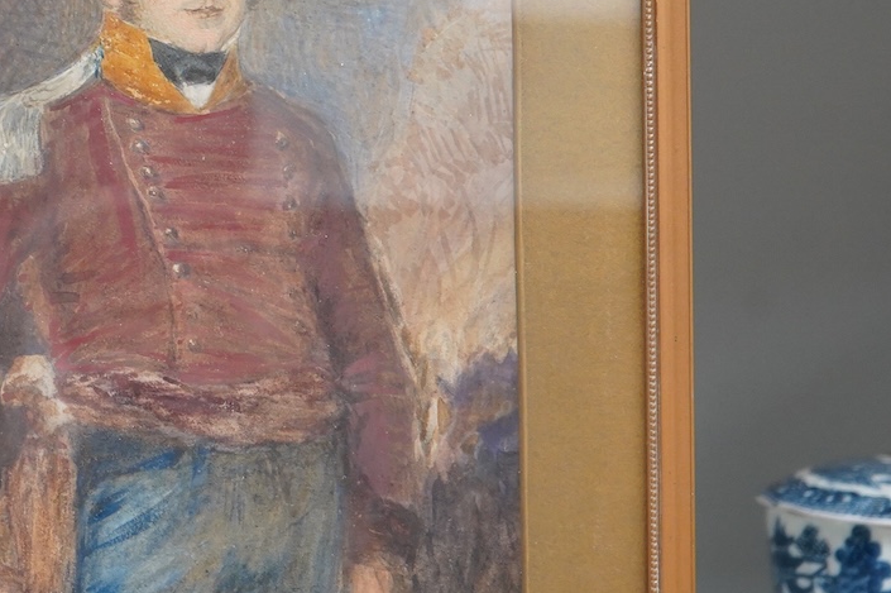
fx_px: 3858
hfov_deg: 13.1
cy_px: 226
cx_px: 128
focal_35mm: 156
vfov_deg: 8.8
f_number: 5.6
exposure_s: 1/125
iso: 2500
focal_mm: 64
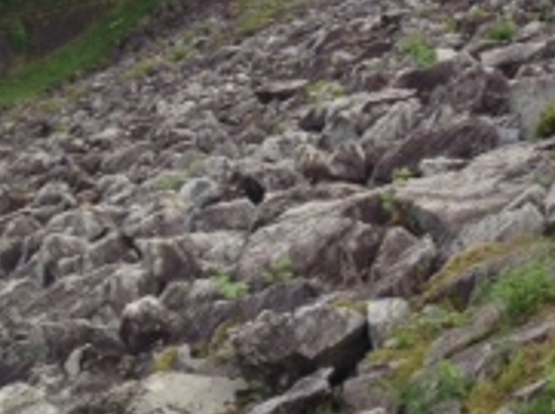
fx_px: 1872
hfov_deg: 16.7
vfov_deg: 12.4
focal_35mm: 117
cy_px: -58
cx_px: 466
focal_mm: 4.13
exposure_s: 1/288
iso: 50
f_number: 2.4
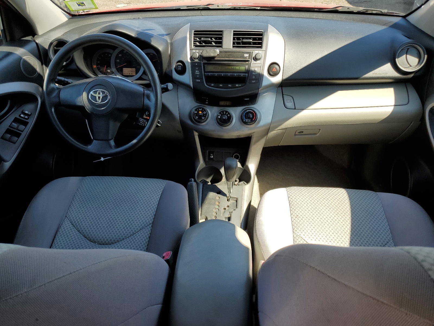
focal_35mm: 26
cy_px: 163
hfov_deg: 67.3
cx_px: 217
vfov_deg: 53.1
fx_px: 326
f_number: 1.5
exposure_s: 1/625
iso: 50
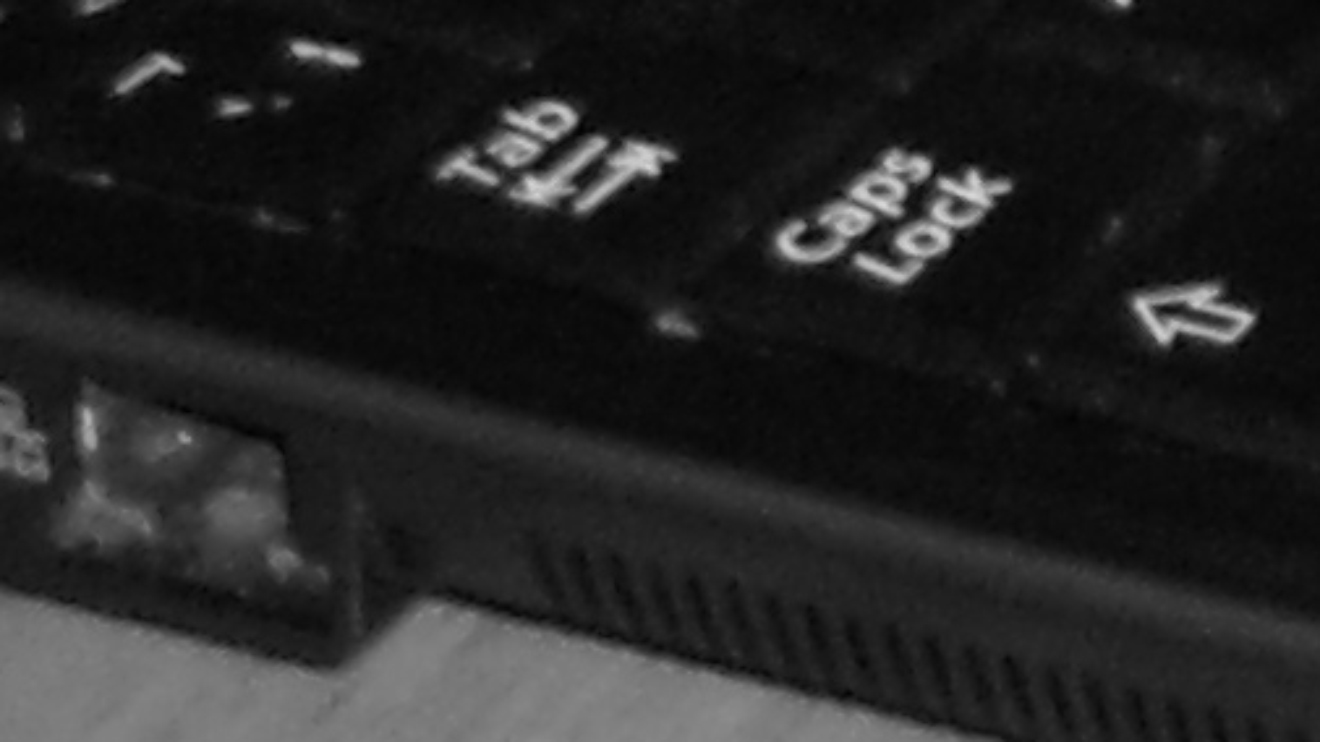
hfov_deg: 7.7
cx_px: 4326
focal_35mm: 233
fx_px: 8155
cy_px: -2594
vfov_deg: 4.6
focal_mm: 4.9
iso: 80
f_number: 3.2
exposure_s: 1/25
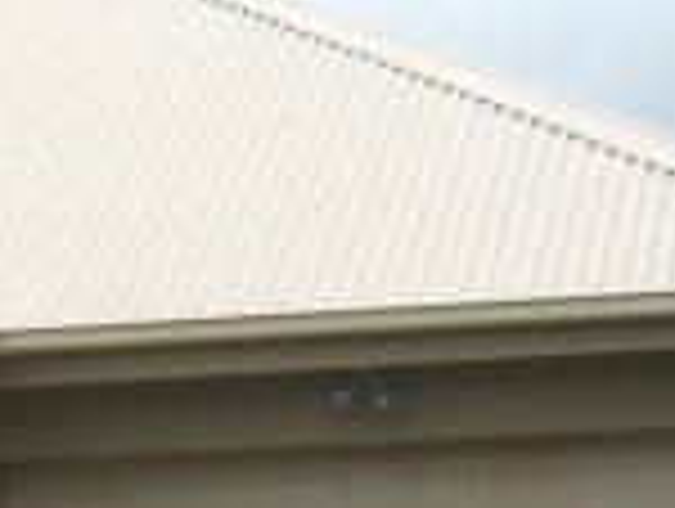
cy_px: 859
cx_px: -513
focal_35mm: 162
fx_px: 3164
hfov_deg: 11.4
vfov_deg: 8.9
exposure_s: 1/250
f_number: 4
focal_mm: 7.9
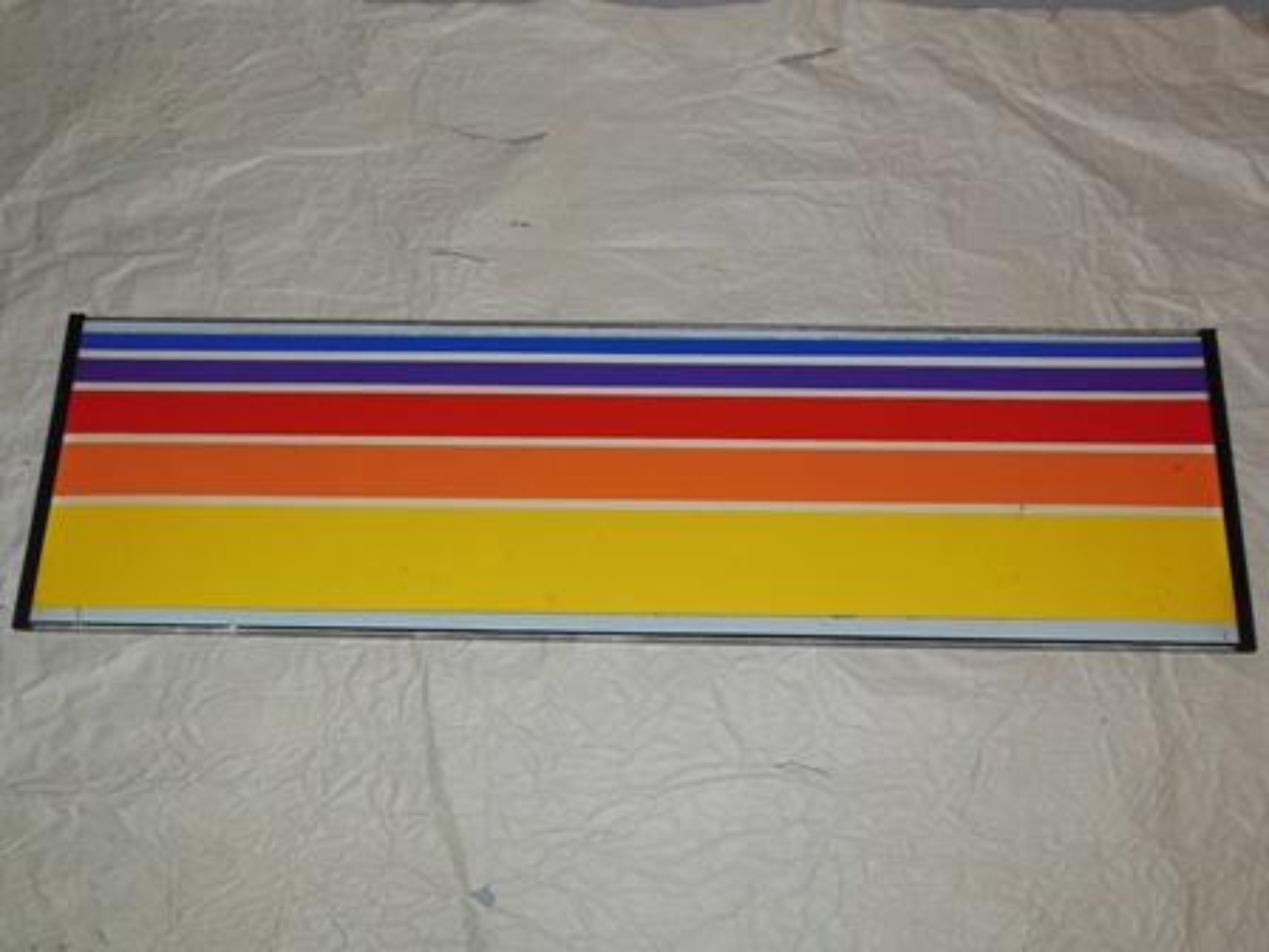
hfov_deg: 55.4
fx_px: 1210
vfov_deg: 42.9
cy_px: 476
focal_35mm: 33
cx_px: 634
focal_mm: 6
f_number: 3.5
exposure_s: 1/30
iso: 125
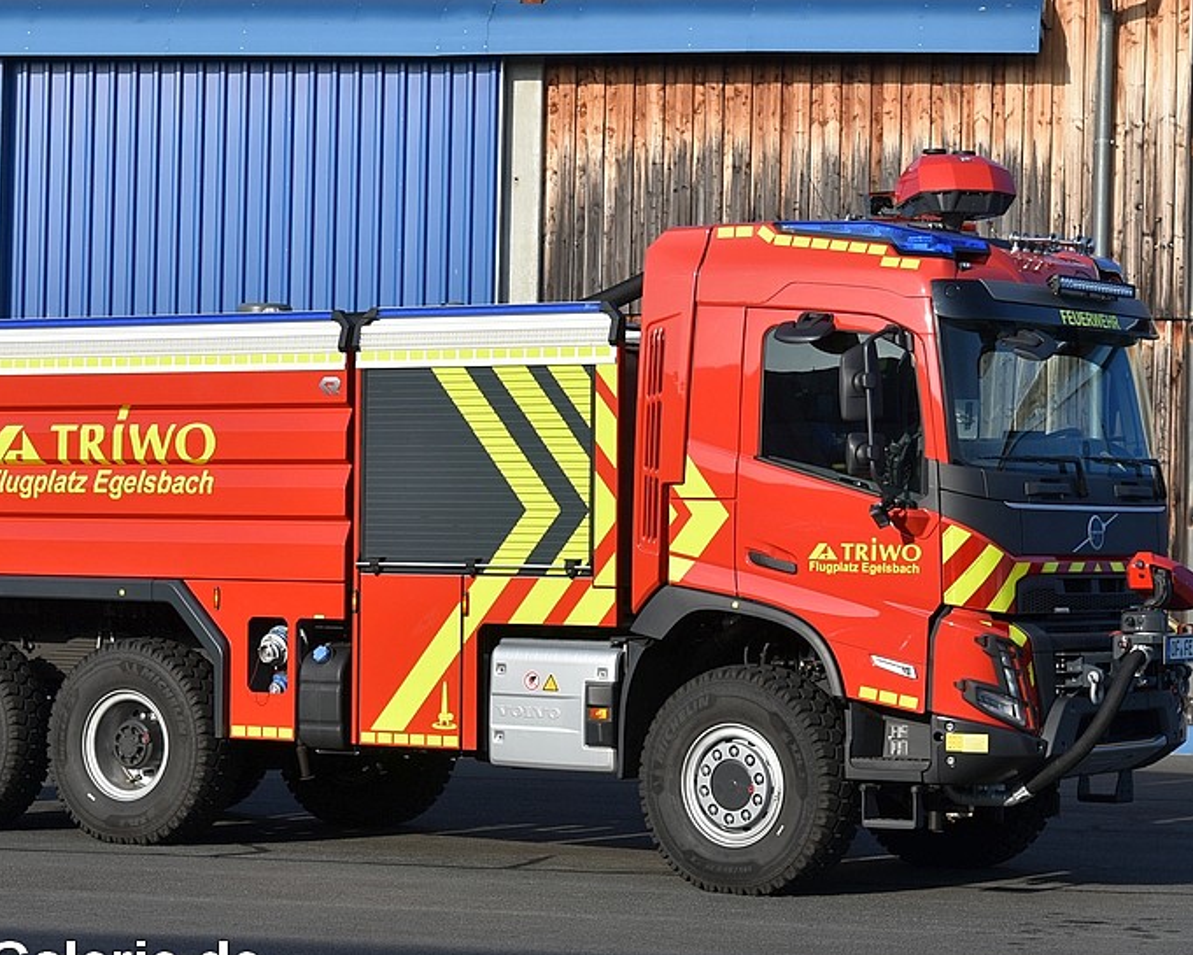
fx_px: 3284
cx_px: 452
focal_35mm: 93
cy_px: 466
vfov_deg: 16.5
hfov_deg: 20.6
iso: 200
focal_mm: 75
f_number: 9
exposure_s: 1/320
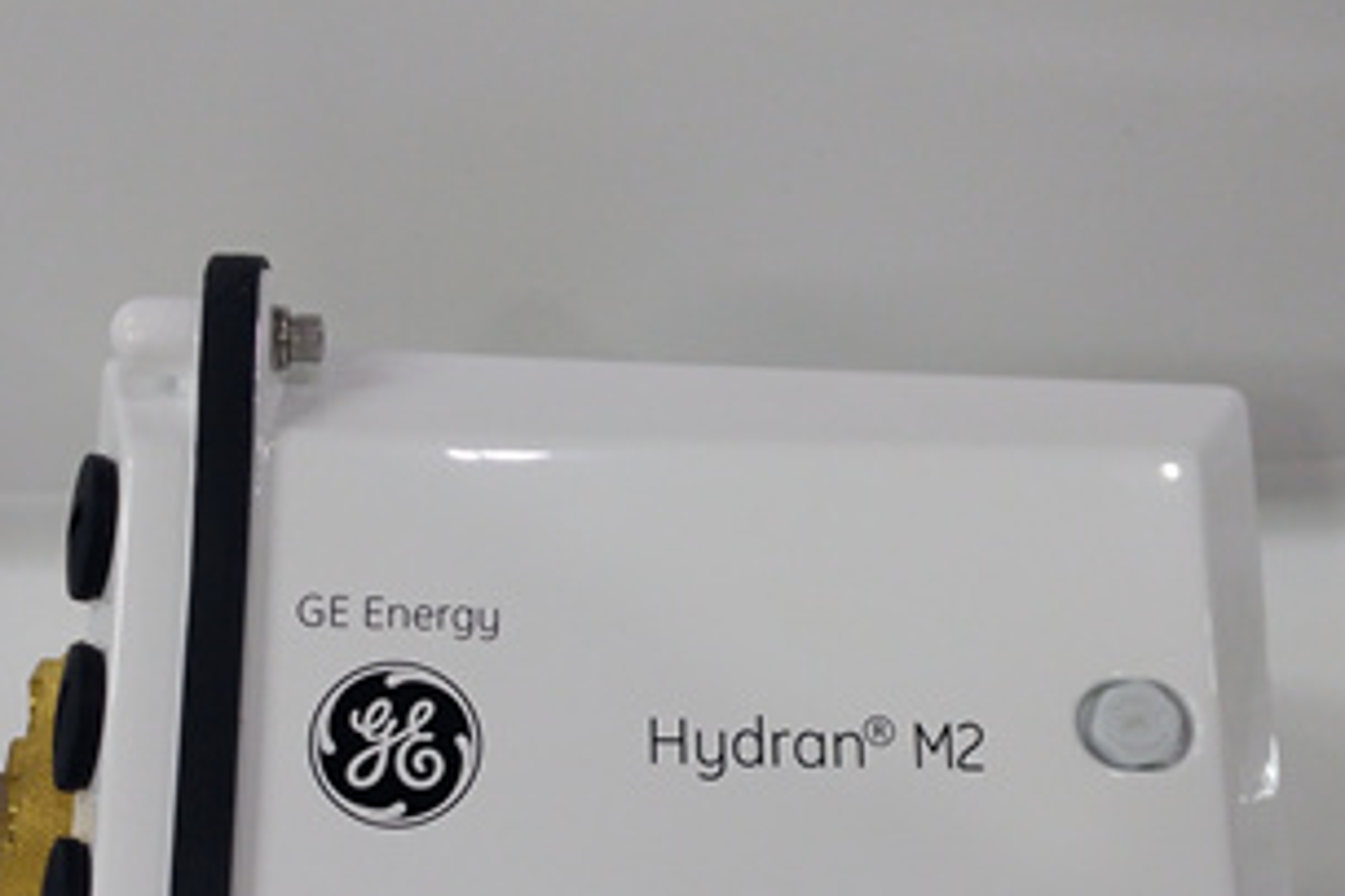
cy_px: 739
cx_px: 564
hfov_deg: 42.6
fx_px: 1718
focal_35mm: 46
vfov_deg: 28.5
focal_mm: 3.79
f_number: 2
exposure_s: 1/33
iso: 144
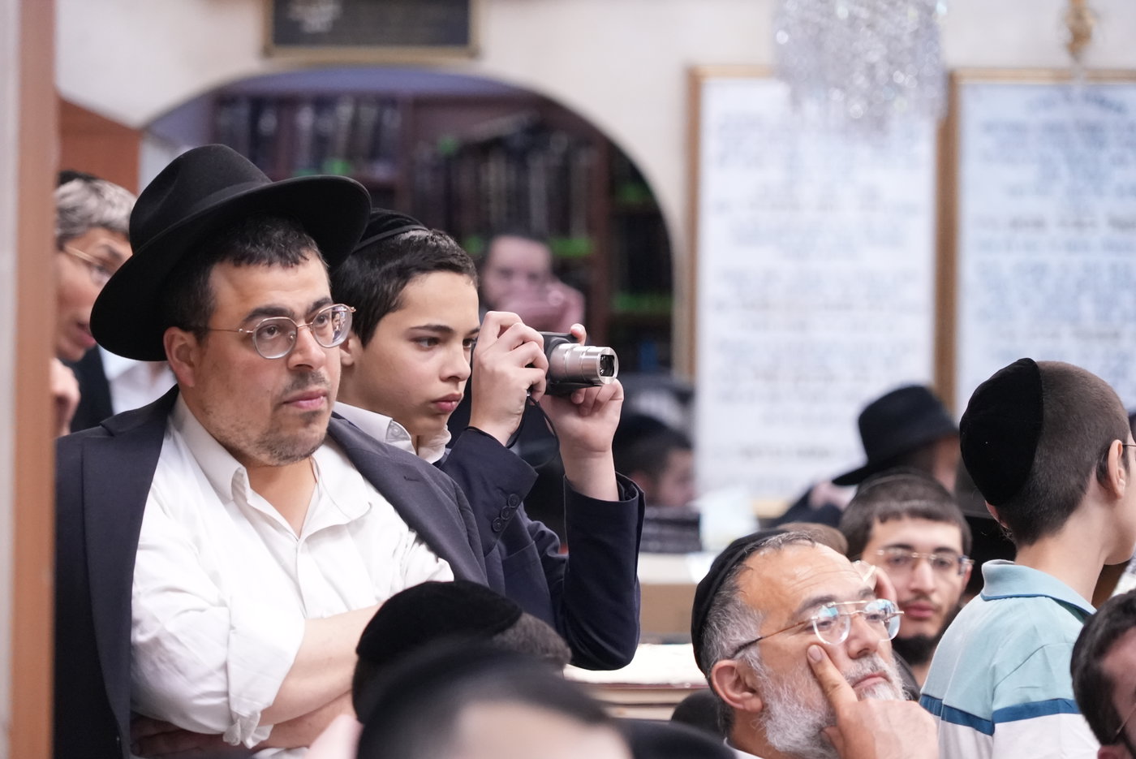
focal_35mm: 240
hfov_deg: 8.6
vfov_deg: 5.7
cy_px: 380
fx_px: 7577
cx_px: 568
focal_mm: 240
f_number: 7.1
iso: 10000
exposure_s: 1/320
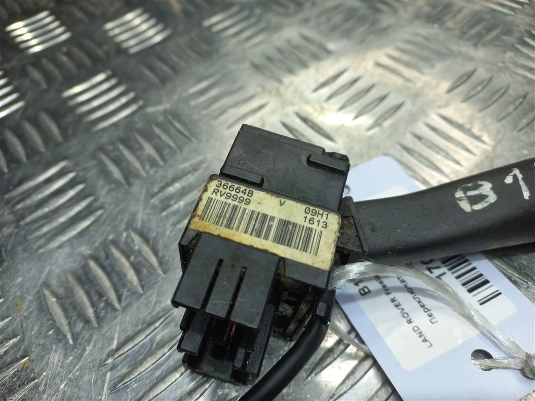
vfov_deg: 54.9
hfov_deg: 69.4
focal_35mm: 25
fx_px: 386
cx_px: 268
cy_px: 200
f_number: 1.8
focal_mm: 4.6
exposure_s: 1/100
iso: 40
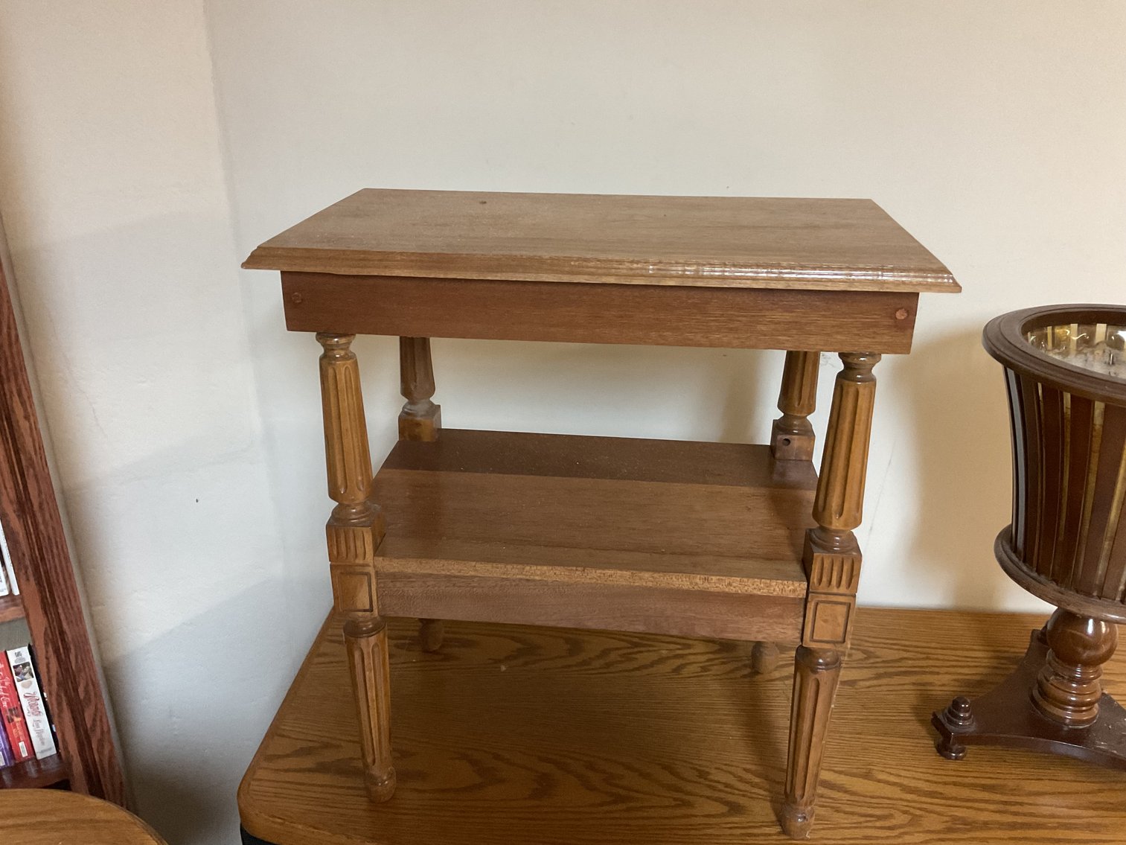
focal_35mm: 29
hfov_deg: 61.7
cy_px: 422
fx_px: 943
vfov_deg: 48.2
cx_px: 563
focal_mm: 3
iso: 320
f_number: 1.8
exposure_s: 1/40
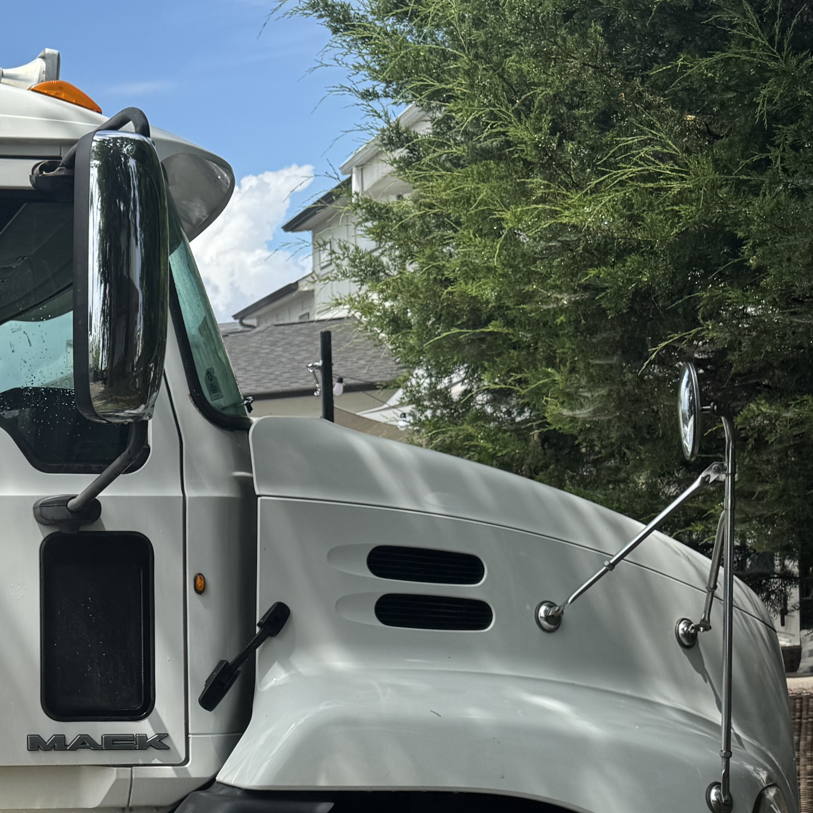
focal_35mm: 57
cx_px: -146
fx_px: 1515
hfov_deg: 26.8
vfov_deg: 29.6
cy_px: 605
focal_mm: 6.76
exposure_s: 1/4950
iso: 80
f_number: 1.78
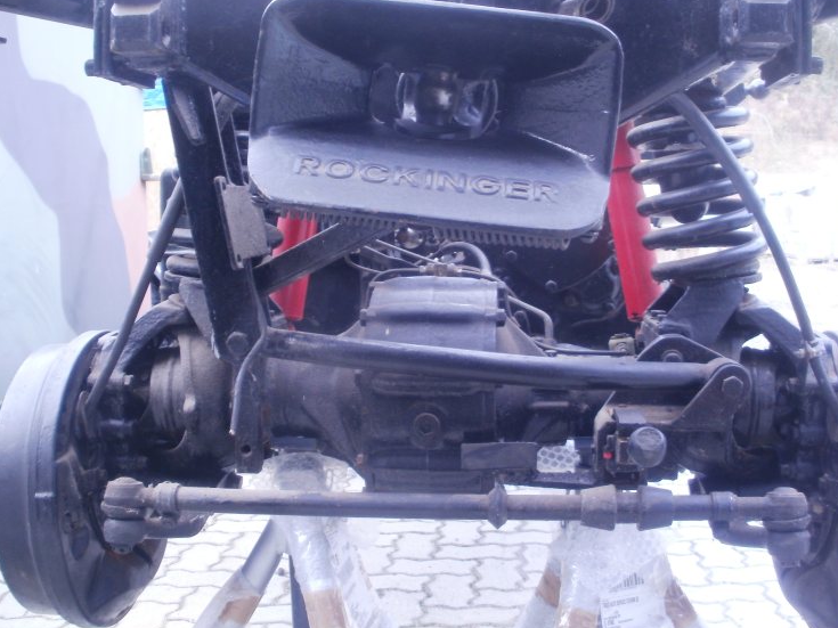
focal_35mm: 42
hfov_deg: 44.8
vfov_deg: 34.3
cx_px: 431
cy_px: 270
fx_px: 1017
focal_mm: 6.3
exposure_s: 1/25
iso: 125
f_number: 3.5
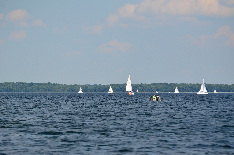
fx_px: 1897
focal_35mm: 292
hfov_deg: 7.1
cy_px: 78
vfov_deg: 4.7
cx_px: 117
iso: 1000
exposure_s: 1/8000
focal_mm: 195
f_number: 5.3
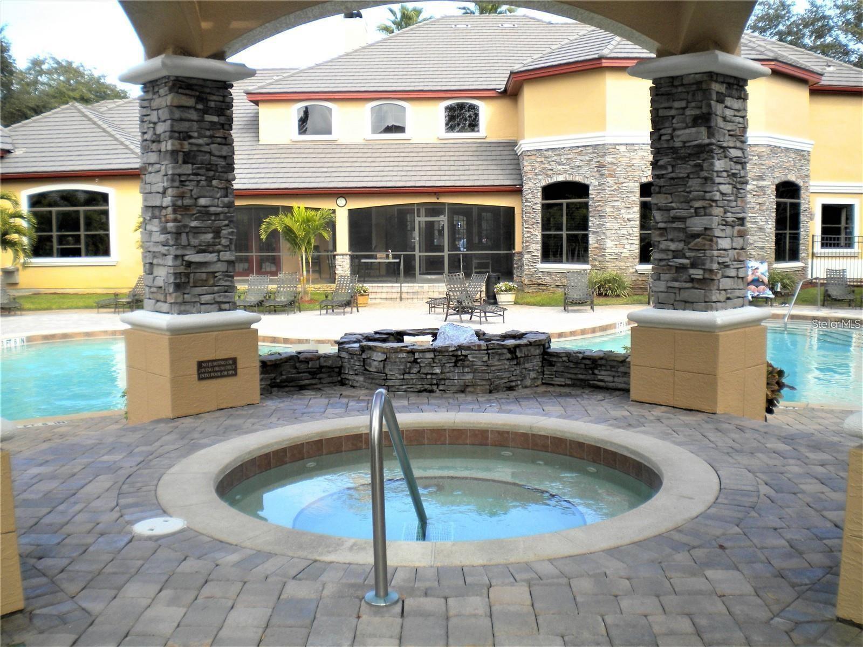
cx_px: 432
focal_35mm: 35
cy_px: 324
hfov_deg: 52.6
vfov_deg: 40.7
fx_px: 873
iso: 113
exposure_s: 1/188
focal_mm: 6.3
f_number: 4.6
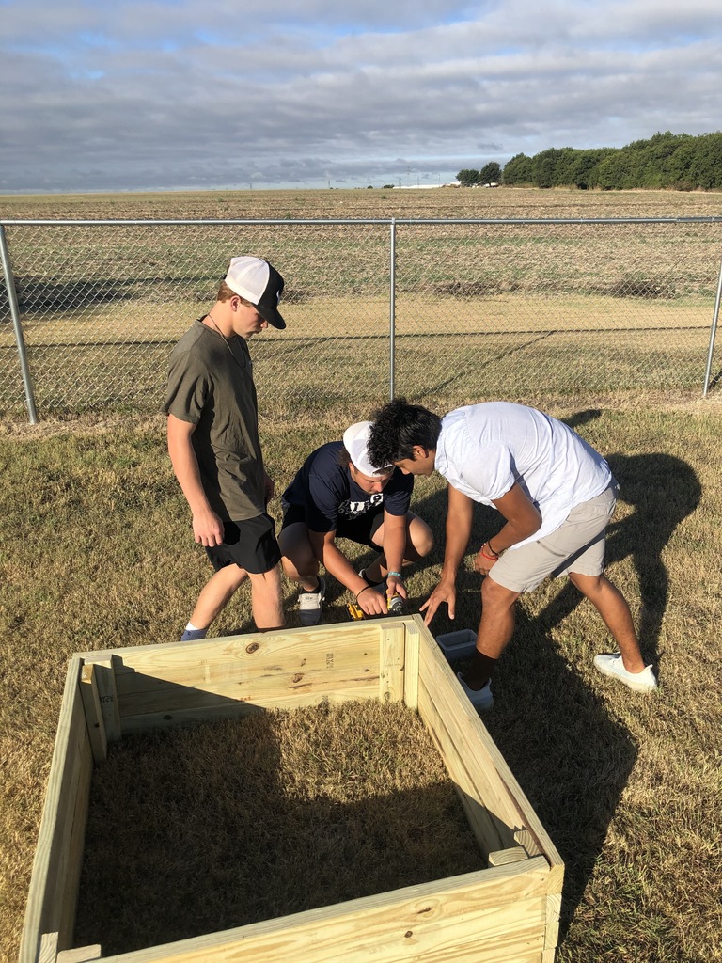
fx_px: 779
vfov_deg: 63.4
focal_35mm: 28
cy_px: 482
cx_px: 361
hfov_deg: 49.7
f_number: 1.8
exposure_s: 1/1869
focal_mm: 3.99
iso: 20
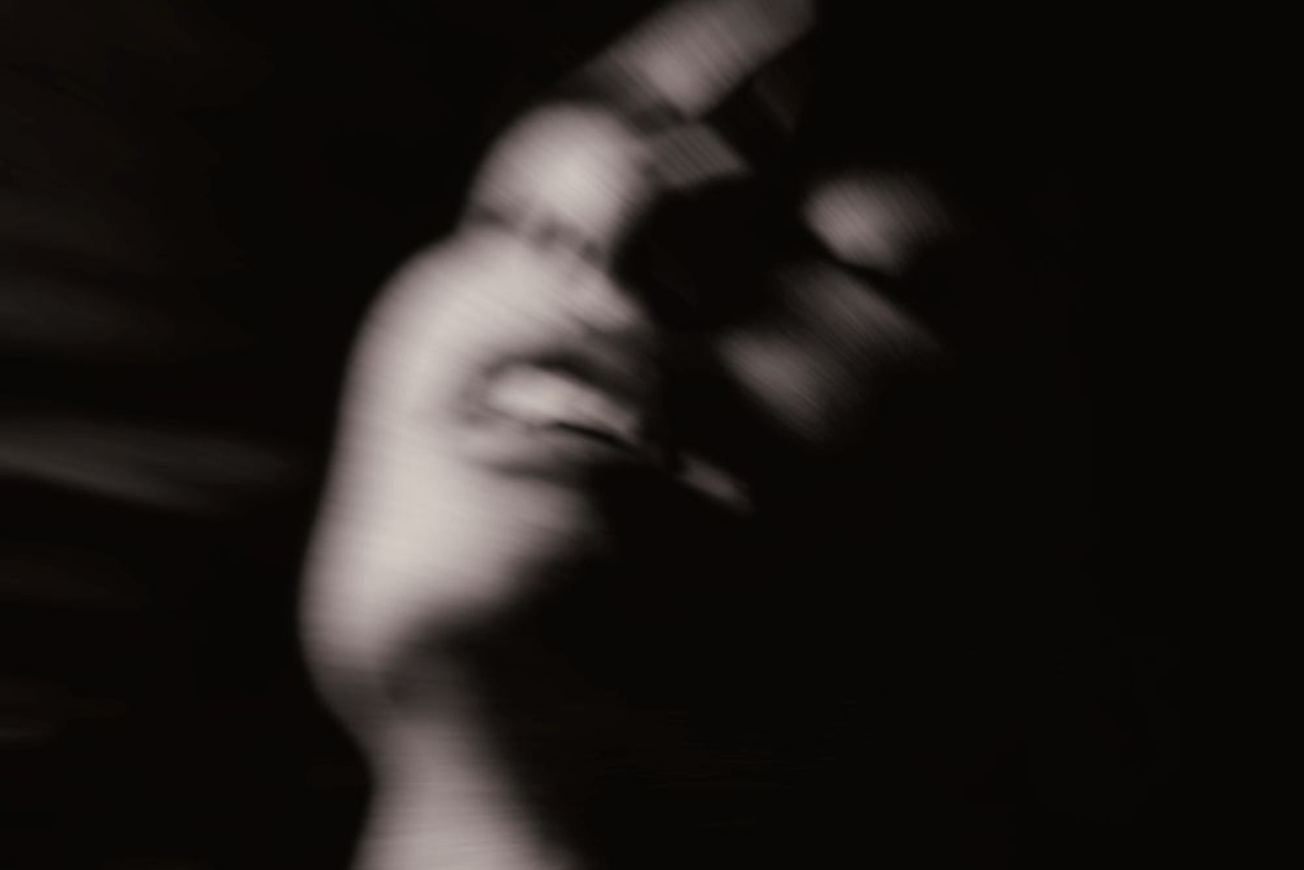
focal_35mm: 54
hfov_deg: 36.9
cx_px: 652
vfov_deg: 25.1
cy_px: 435
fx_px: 1956
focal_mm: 54
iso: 6400
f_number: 5.6
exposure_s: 1/400
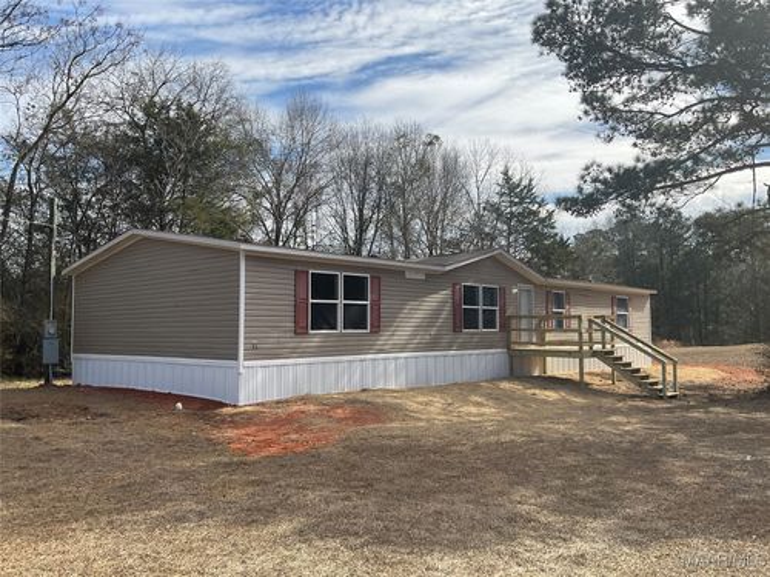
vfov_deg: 48.2
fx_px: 645
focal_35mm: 29
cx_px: 385
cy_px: 288
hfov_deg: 61.7
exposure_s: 1/2058
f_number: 1.8
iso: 16
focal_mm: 3
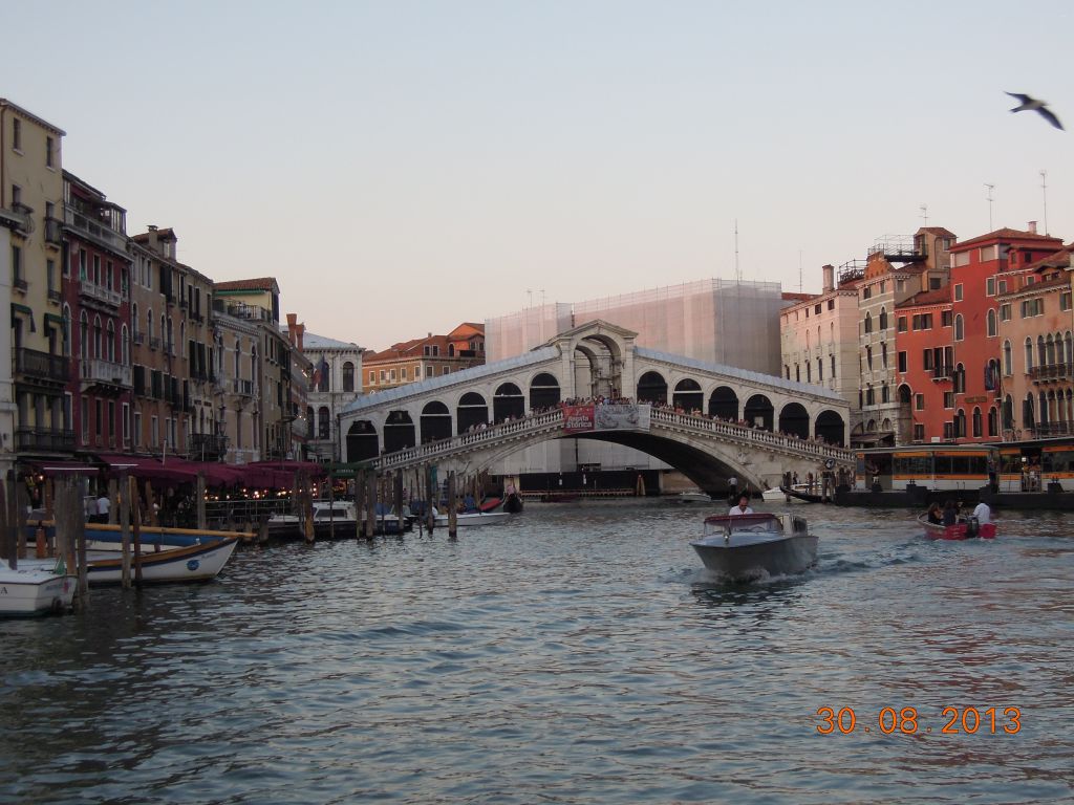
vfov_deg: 26.6
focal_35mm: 55
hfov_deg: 34.9
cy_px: 402
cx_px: 537
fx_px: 1706
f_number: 4
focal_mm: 9.9
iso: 160
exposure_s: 1/125
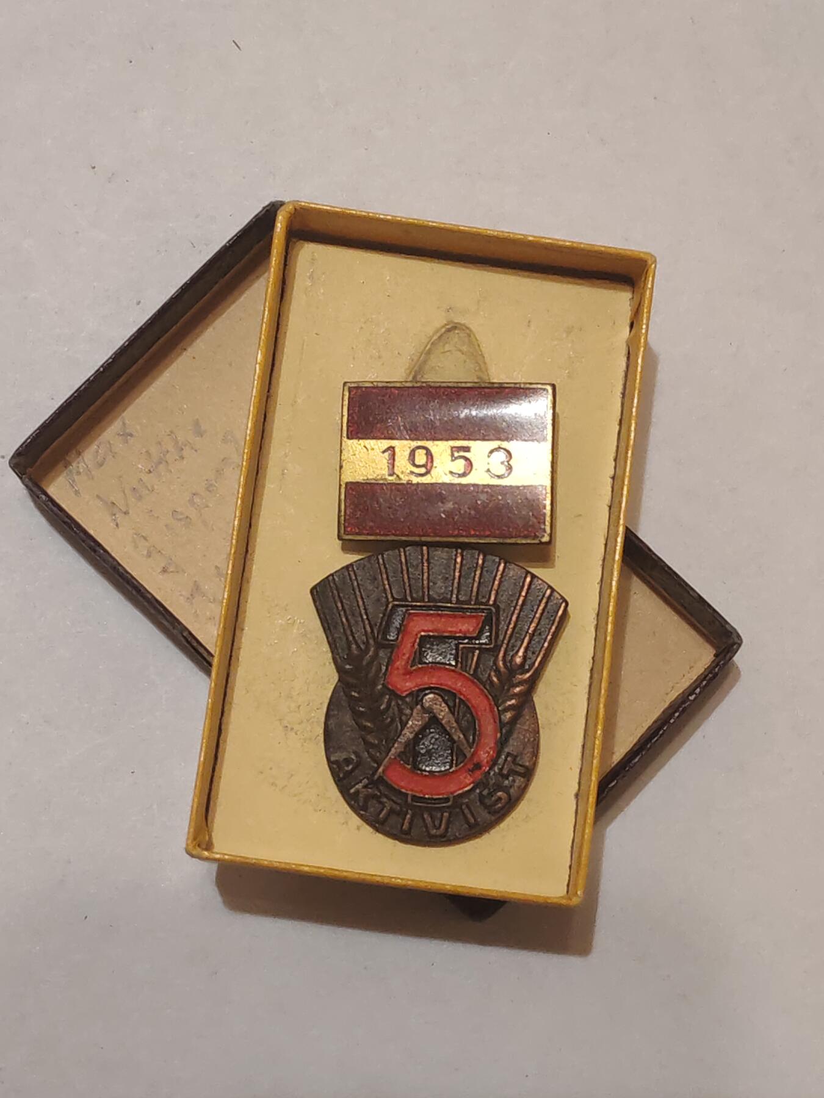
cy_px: 549
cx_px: 412
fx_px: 2158
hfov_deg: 21.6
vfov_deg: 28.6
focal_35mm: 68
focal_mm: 5.52
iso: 500
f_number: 1.95
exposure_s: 1/25
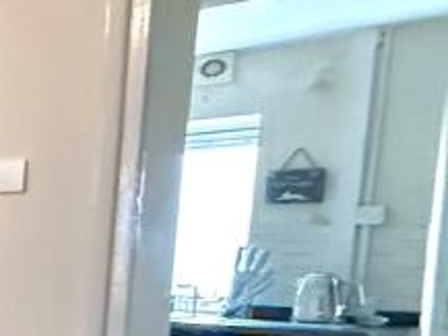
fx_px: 855
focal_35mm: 66
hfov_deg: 16.2
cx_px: -576
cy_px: 330
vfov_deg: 21.5
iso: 800
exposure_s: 1/60
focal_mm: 2.22
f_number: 2.2
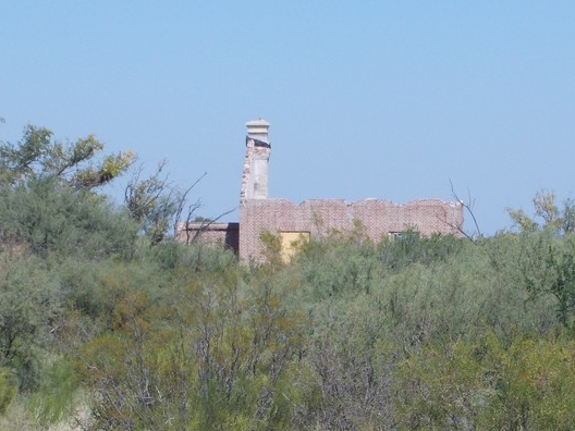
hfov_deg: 9.7
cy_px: 263
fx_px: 3372
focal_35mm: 203
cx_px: 353
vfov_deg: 7.3
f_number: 6.8
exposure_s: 1/250
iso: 80
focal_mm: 20
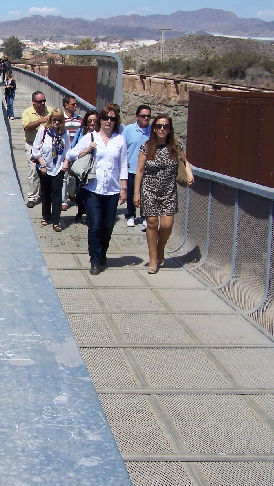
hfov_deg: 18.1
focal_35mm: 64
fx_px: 826
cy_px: 208
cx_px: -29
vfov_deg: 32.8
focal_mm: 6.3
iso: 64
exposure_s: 1/800
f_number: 4
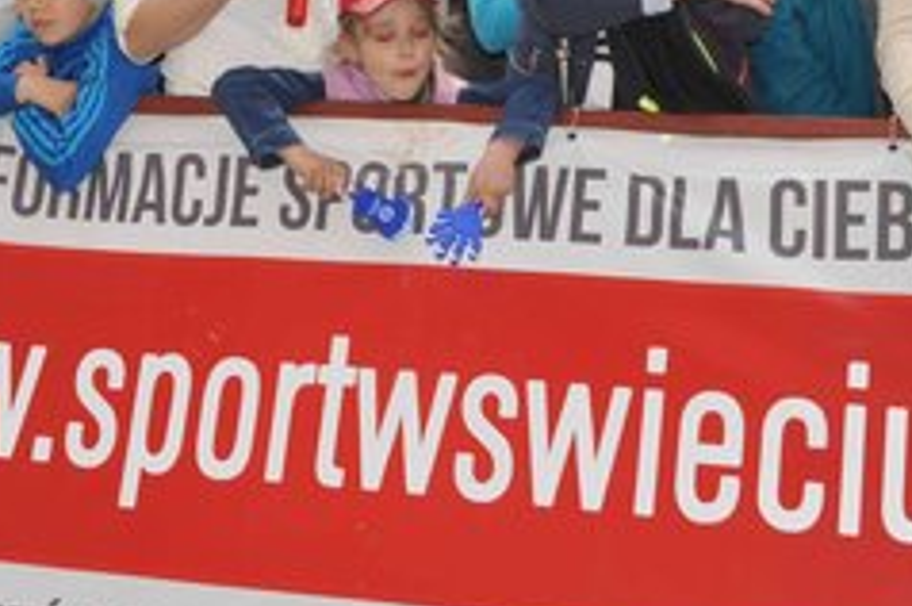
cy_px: -173
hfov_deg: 19.8
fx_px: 2590
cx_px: 218
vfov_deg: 12.9
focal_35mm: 102
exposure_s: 1/200
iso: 200
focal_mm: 25
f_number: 13
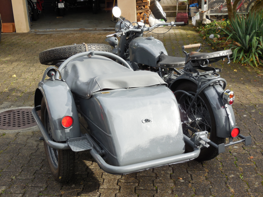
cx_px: 132
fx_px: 357
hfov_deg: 40.4
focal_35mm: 47
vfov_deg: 30.9
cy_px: 99
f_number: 3.8
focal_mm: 8.2
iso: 125
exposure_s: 1/250
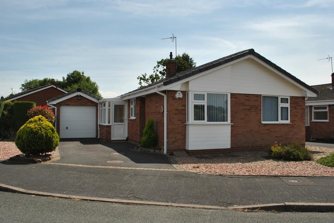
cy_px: 112
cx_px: 167
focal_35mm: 30
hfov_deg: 61.9
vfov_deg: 43.7
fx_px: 279
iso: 100
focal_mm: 20
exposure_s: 1/200
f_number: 13
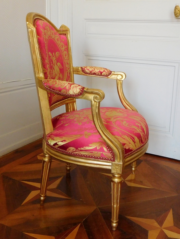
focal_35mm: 28
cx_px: 90
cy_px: 120
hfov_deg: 49.9
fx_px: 194
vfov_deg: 63.4
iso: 200
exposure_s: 1/30
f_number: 3.5
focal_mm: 5
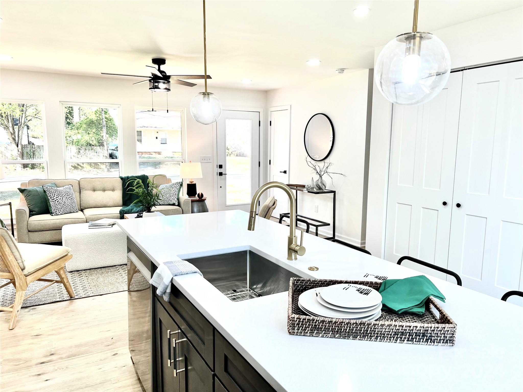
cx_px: 262
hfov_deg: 67.3
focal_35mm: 26
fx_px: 393
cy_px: 196
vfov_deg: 53.1
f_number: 1.5
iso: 32
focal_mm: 5.7
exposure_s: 1/126
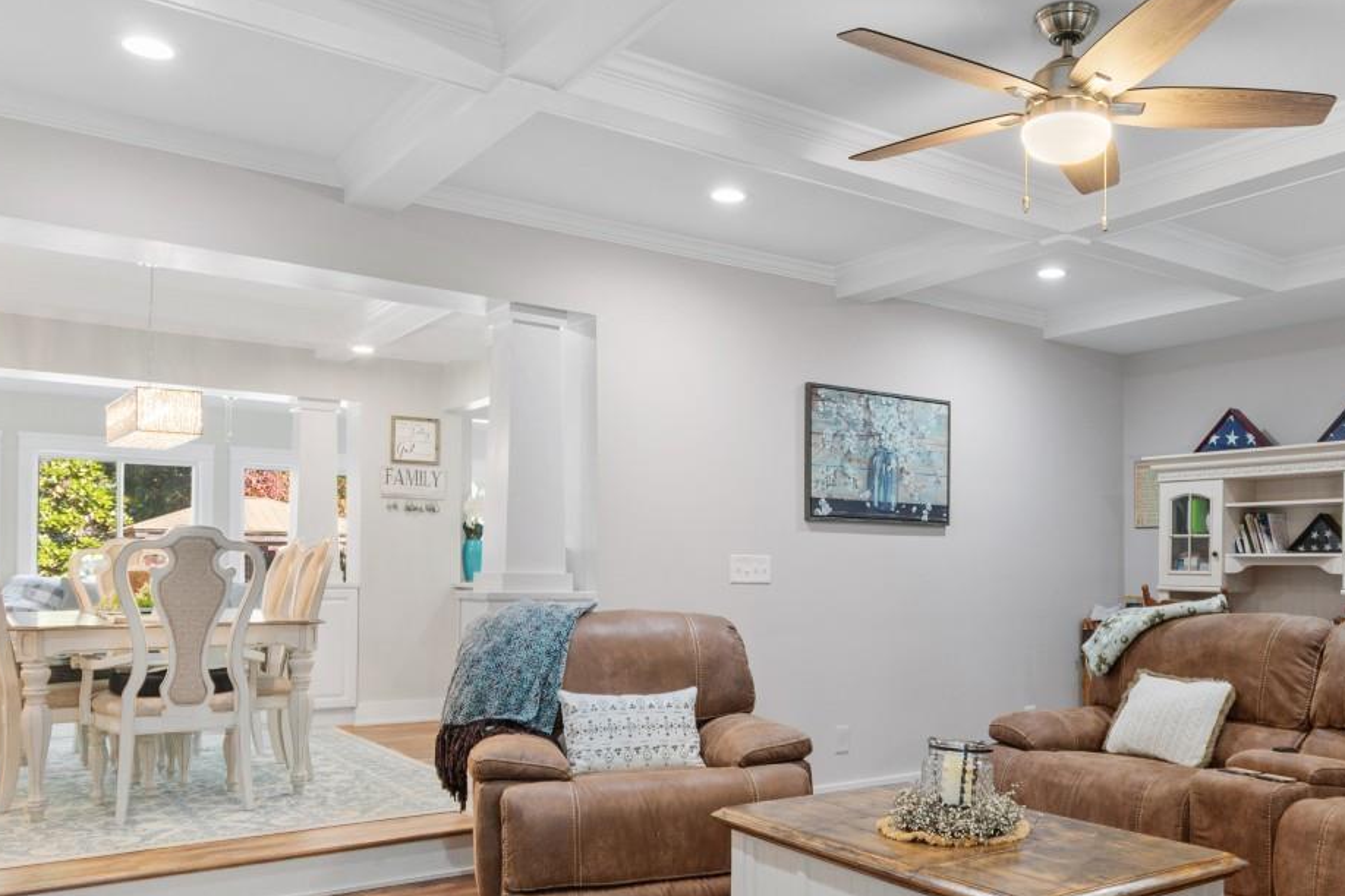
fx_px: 1121
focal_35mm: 30
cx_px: 886
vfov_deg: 43.2
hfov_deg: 60.6
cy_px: 565
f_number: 4.8
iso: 100
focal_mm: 11.5
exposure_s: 1/2
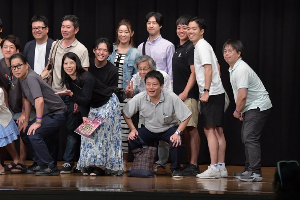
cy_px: 100
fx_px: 1807
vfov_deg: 6.3
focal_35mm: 217
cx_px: 150
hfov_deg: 9.5
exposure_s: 1/400
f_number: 5.6
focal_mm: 145
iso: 6400
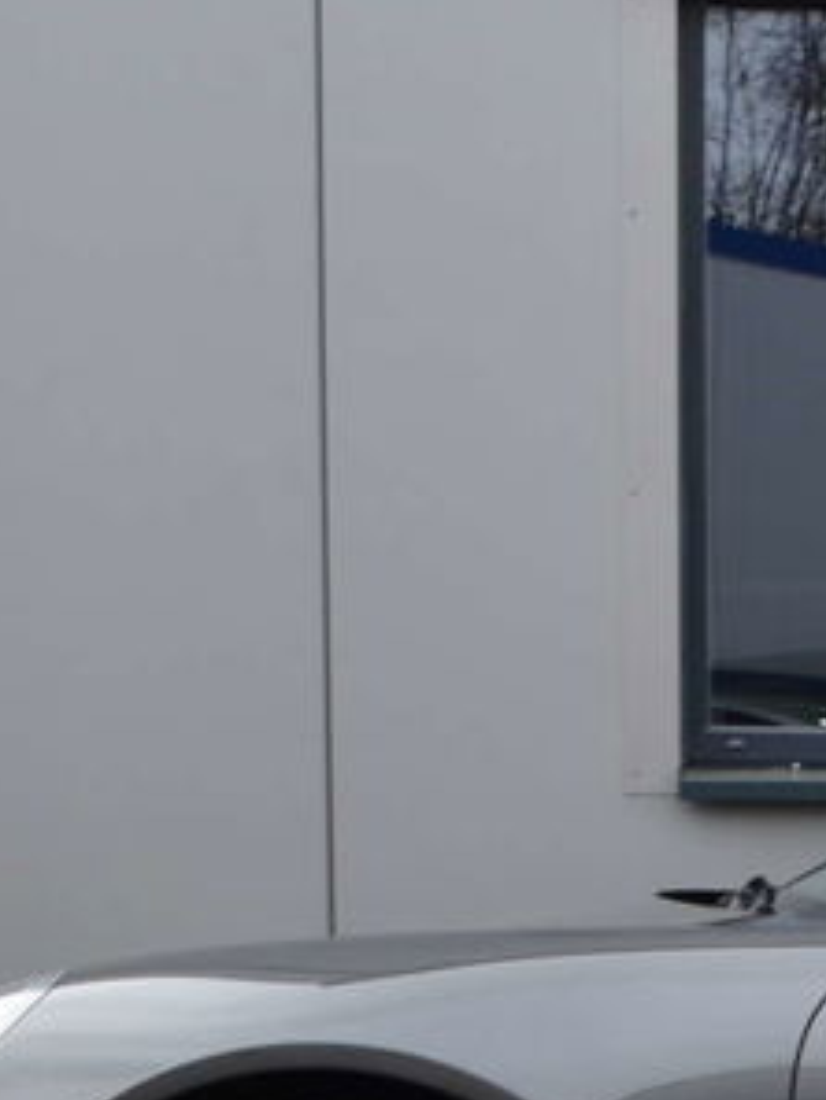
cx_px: 1511
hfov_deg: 11.5
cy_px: 1219
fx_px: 3783
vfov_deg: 16.1
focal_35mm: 119
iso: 250
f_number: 10
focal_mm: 24
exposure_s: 1/60
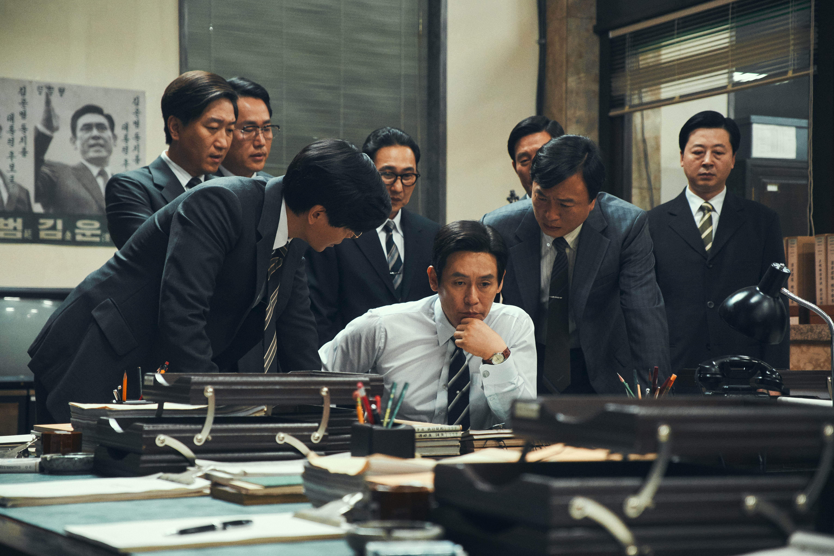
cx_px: 417
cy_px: 278
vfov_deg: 19.2
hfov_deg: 28.5
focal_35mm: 71
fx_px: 1645
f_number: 2.8
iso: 1250
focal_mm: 47
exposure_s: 1/160
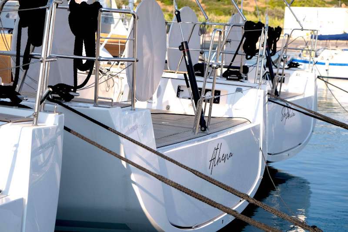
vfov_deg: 16.4
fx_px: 802
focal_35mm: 83
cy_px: 116
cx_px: 174
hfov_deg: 24.5
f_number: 5
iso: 200
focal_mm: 55
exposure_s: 1/850
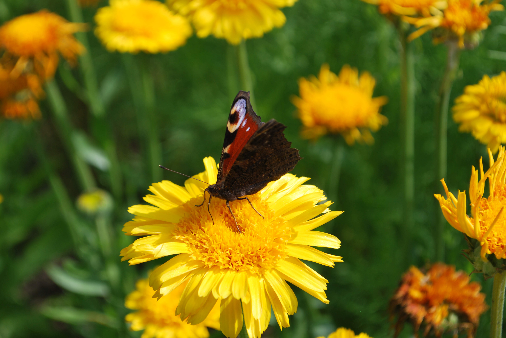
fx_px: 1161
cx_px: 253
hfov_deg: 24.6
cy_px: 169
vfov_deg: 16.6
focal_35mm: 82
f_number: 9
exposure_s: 1/320
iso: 100
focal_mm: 55
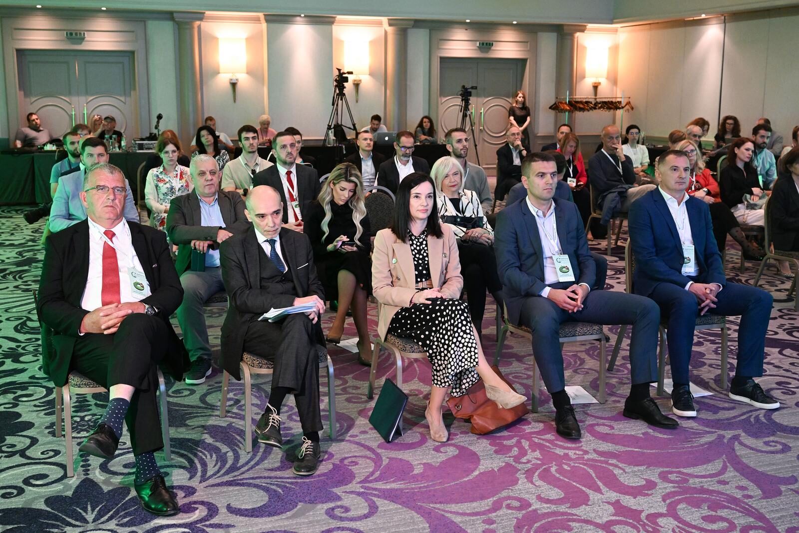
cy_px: 266
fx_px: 910
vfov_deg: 32.6
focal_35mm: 41
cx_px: 400
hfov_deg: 47.4
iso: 4000
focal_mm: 41
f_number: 5.6
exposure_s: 1/50
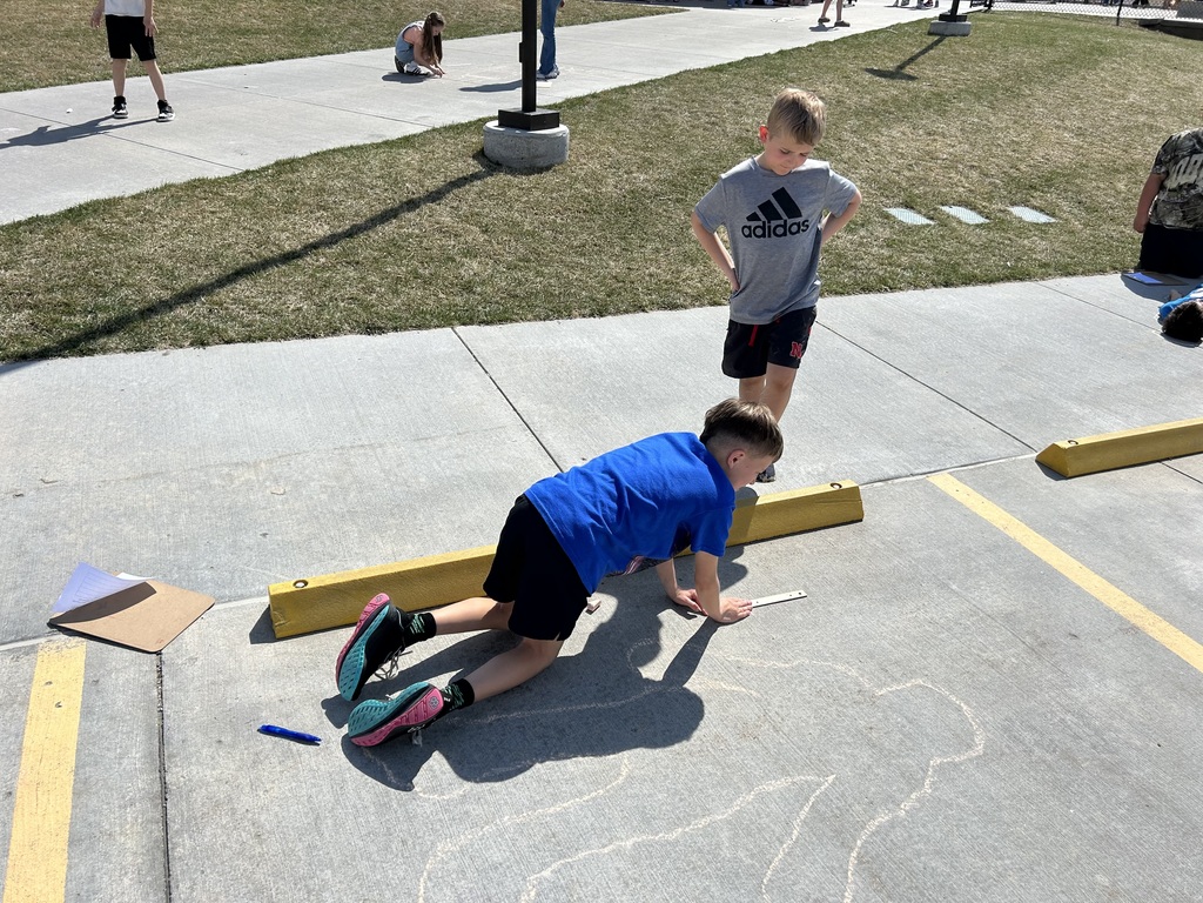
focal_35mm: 26
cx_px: 602
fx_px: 904
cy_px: 452
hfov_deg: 67.3
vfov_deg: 53.1
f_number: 1.5
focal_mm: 5.7
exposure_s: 1/6993
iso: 50
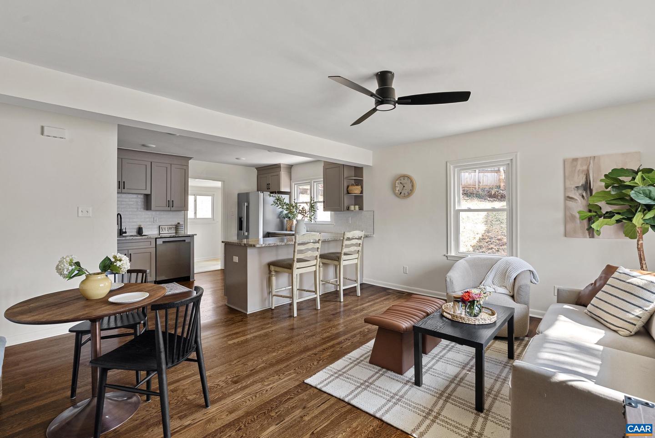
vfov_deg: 73.8
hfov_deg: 96.7
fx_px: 291
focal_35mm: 16
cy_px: 219
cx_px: 328
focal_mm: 16
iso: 800
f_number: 8
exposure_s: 1/13
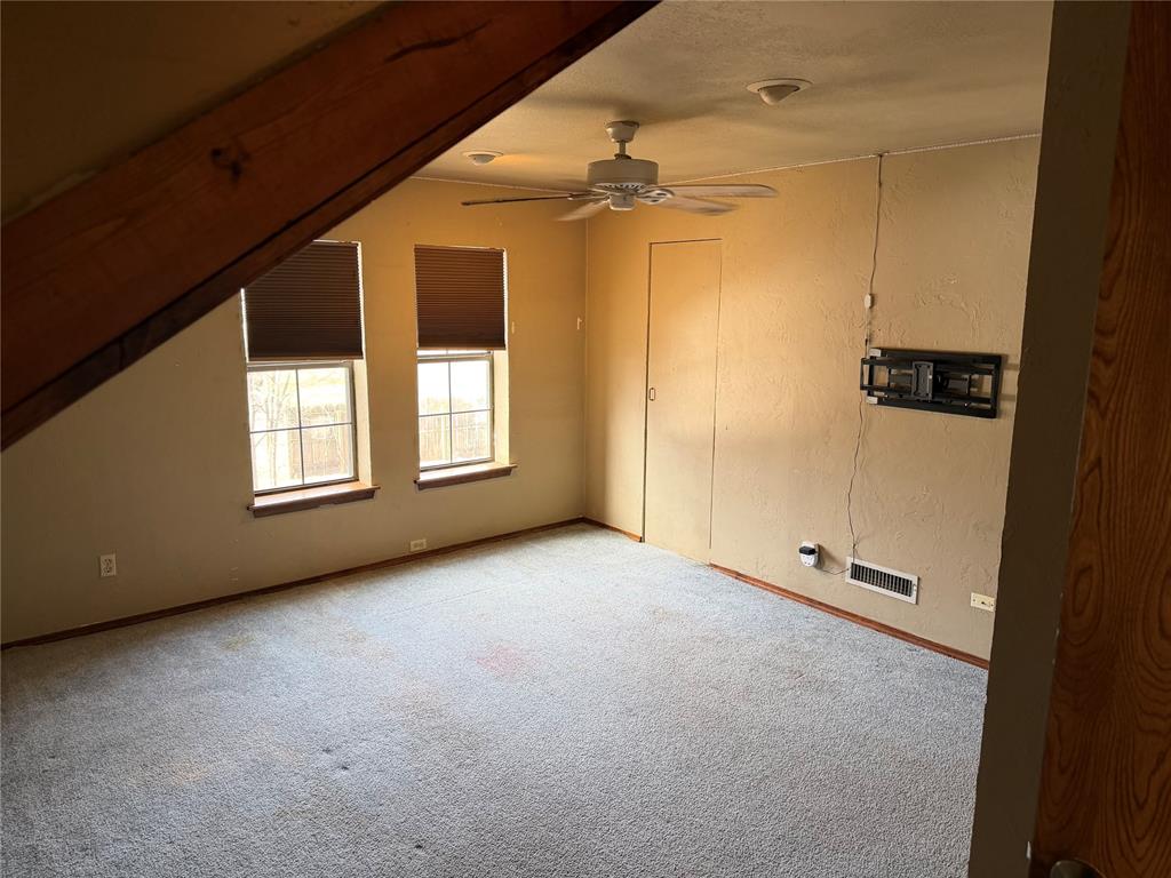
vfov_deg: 56.8
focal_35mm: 24
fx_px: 812
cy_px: 439
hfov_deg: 71.6
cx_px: 586
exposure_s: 1/60
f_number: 1.78
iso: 250
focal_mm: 6.76
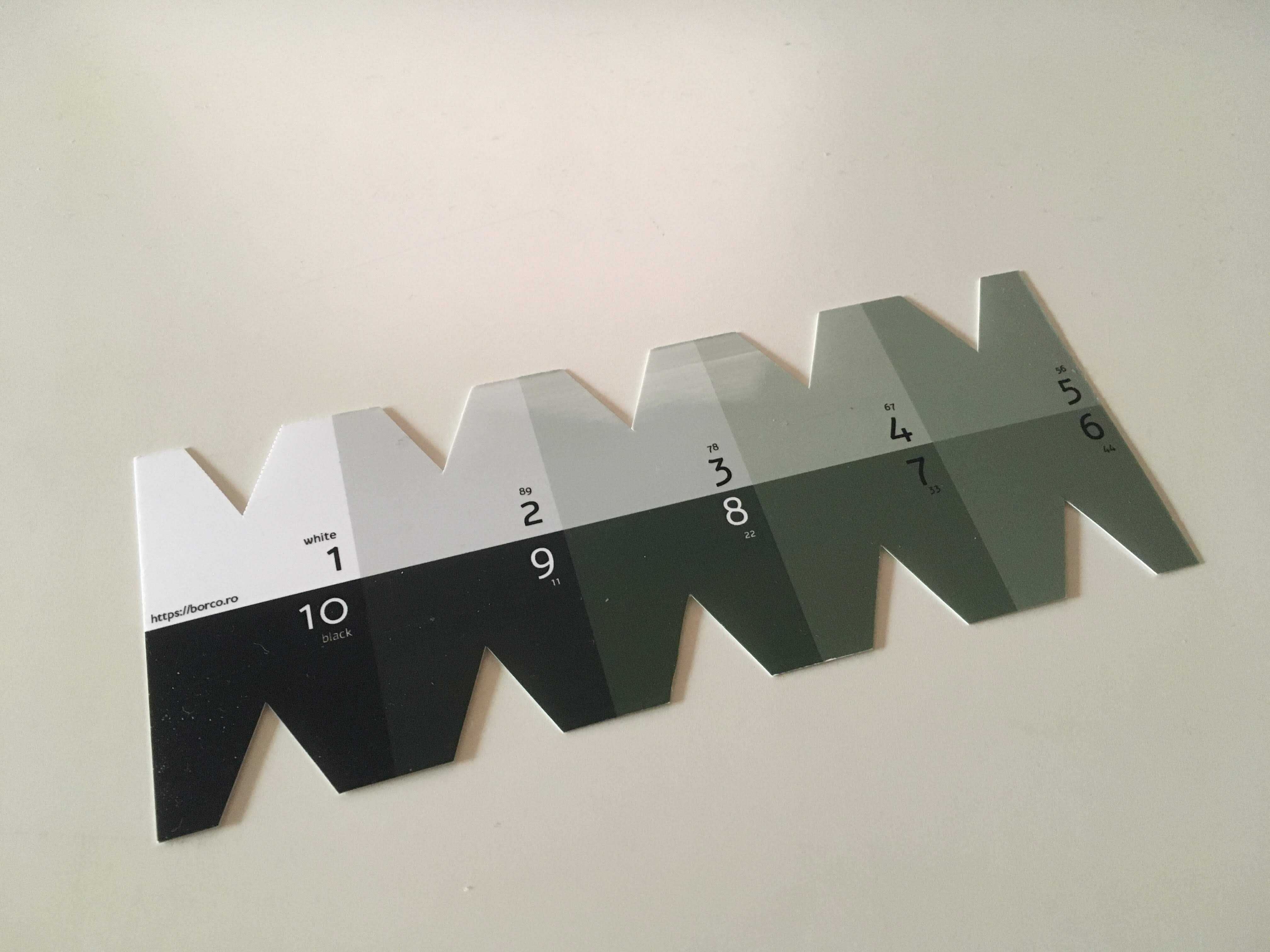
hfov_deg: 61.7
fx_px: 1064
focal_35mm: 29
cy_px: 476
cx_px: 635
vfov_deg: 48.2
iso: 200
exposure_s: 1/17
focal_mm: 4.15
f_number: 2.2
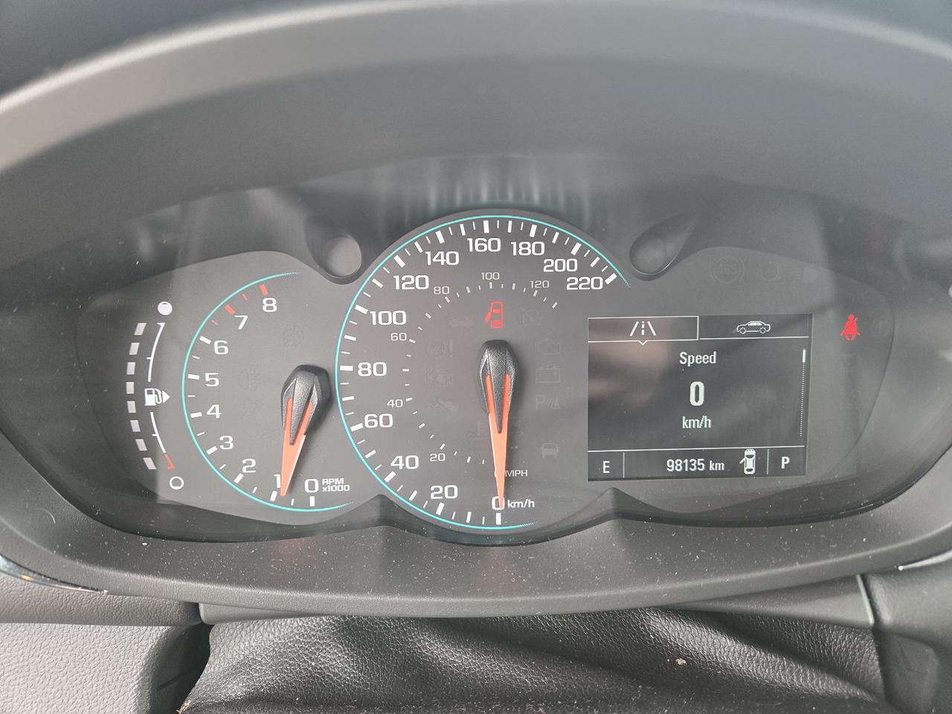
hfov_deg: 73.9
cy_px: 357
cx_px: 476
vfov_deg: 58.9
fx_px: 633
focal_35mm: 23
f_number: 1.8
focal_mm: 5.4
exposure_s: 1/120
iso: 160
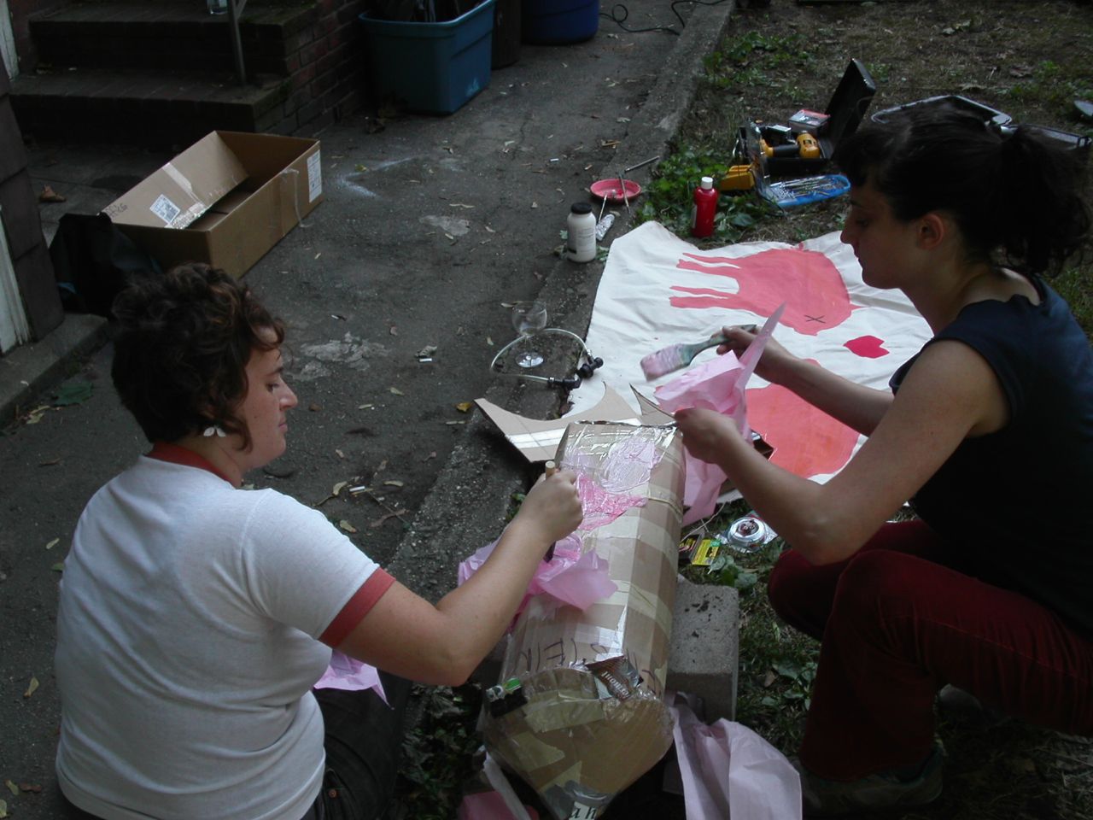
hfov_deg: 49.0
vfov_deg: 37.7
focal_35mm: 38
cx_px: 546
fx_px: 1200
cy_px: 410
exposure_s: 1/180
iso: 100
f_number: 5.6
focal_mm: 7.8
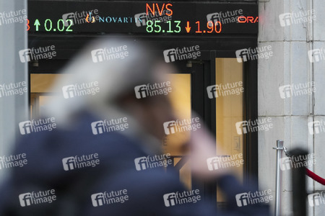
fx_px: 3611
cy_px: 108
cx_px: 162
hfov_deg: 5.2
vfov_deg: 3.4
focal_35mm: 400
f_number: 7.1
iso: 4000
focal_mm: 400
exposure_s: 1/100
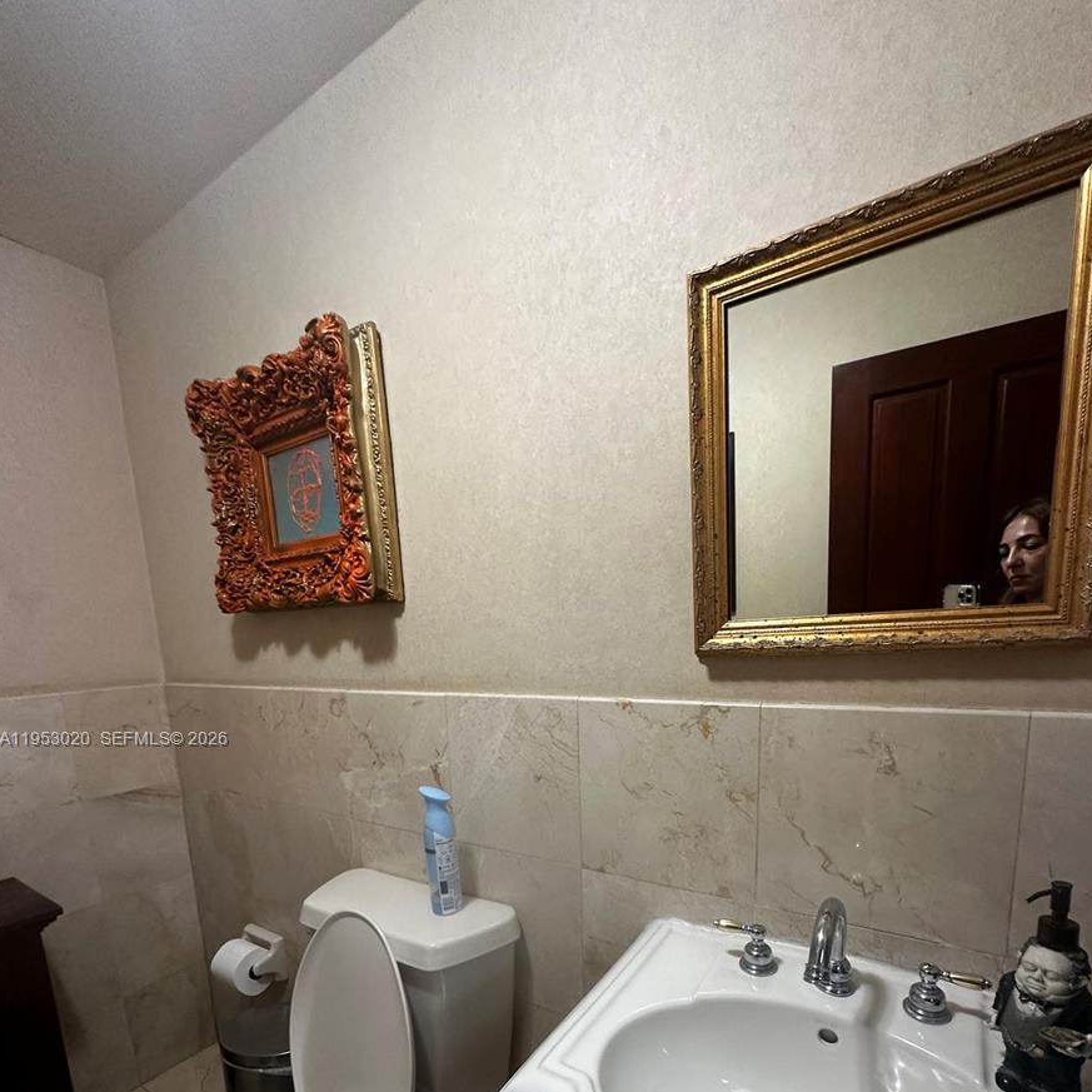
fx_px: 607
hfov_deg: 84.0
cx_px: 559
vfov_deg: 80.8
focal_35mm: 17
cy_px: 741
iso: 200
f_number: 2.2
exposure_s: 1/60
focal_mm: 2.22
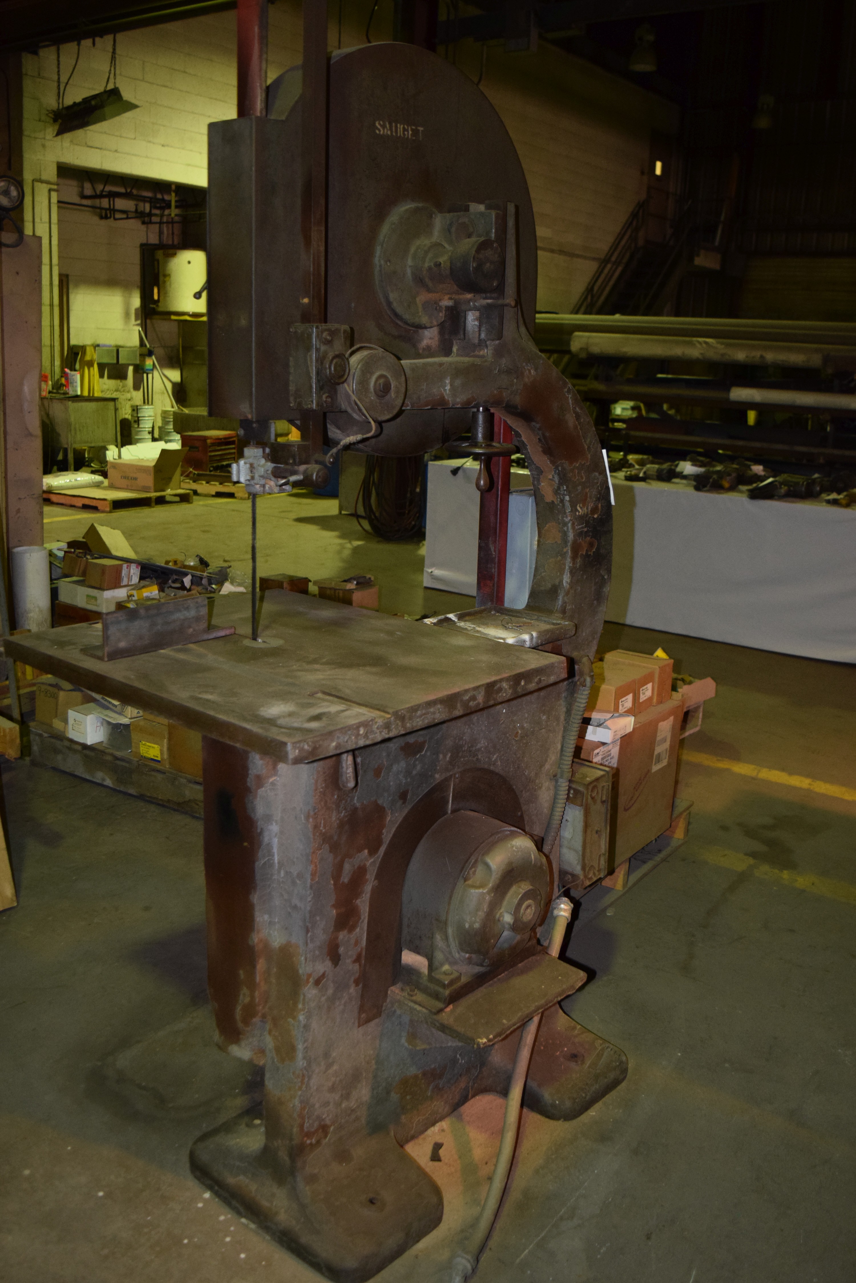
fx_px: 1176
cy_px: 642
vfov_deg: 57.2
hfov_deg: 40.0
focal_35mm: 33
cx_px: 428
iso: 1800
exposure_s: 1/30
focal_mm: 22
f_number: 3.8
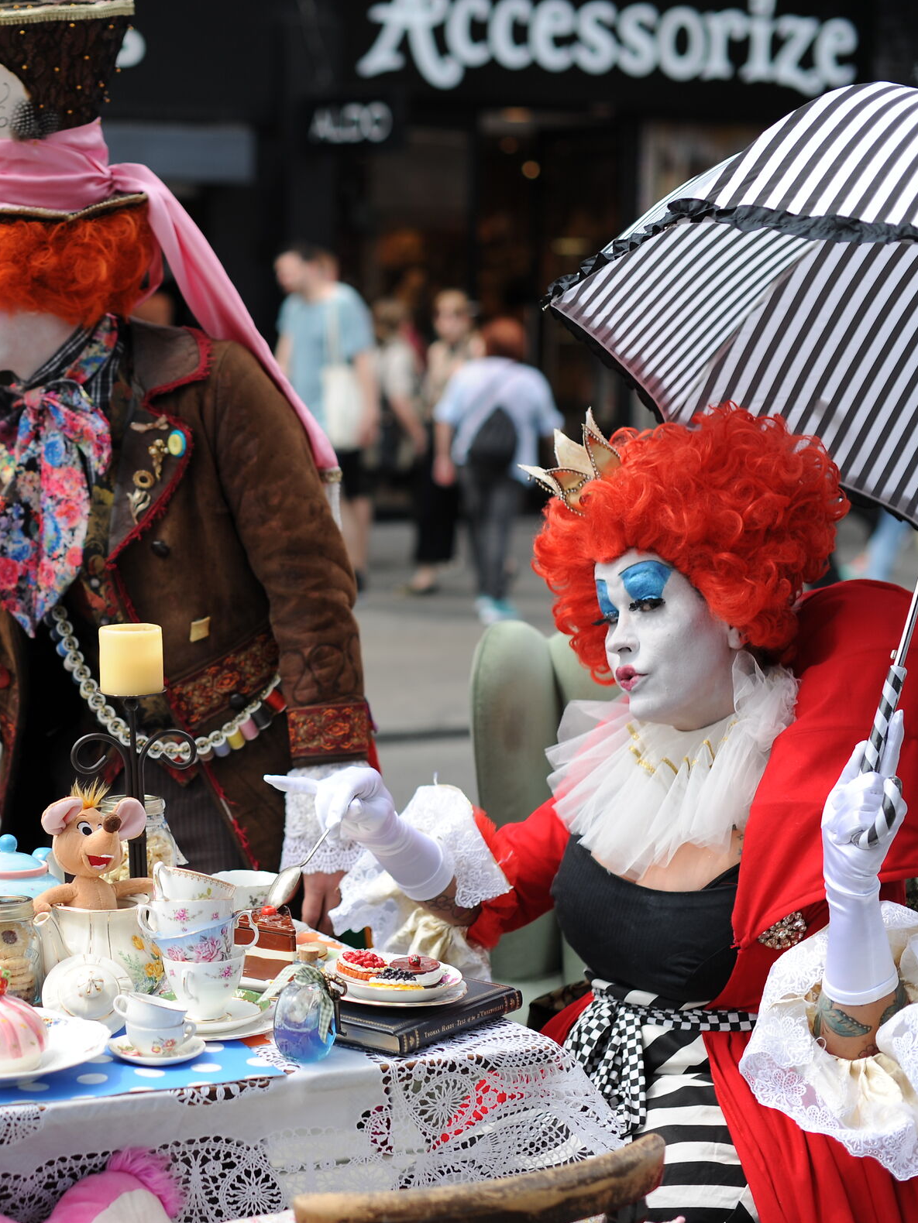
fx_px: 2581
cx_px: 120
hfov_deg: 19.8
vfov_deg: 26.7
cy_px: 610
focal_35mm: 73
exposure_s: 1/3200
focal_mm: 50
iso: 200
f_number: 2.5
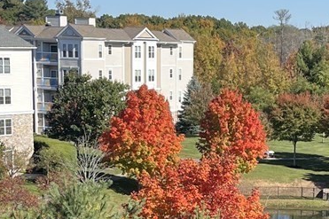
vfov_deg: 12.0
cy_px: 253
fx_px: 1023
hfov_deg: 18.2
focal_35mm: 112
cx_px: 247
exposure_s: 1/2632
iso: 50
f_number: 1.6
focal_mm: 5.1
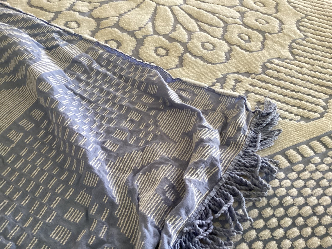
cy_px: 124
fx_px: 297
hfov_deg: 58.3
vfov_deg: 45.4
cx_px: 166
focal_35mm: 31
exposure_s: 1/50
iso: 200
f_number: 2.4
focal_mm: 3.3
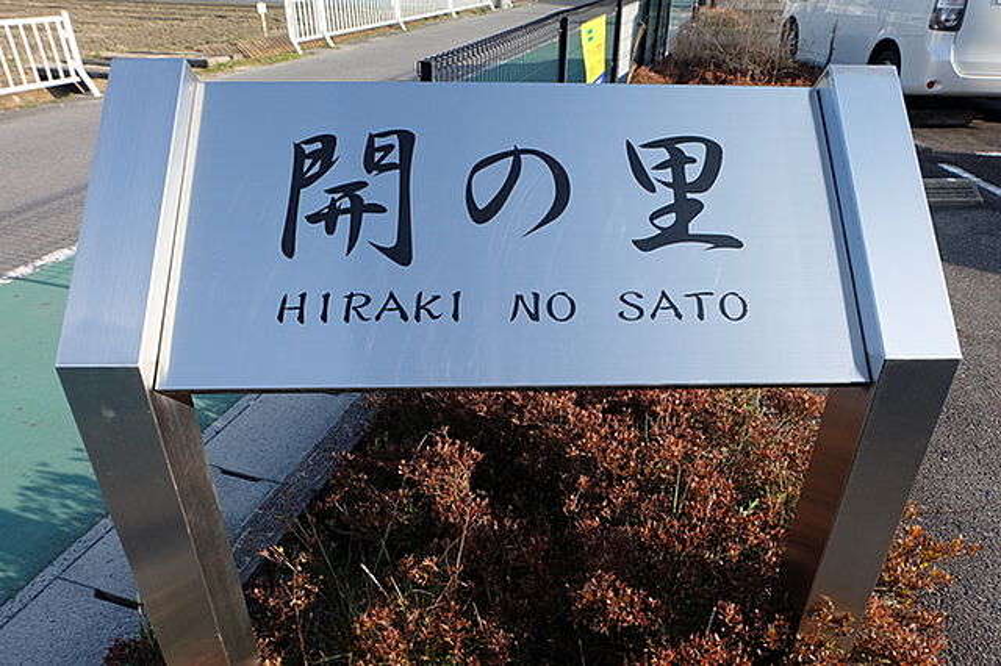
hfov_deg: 73.8
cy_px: 333
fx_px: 667
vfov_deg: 53.1
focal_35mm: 24
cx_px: 500
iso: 400
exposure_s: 1/320
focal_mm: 16
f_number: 8
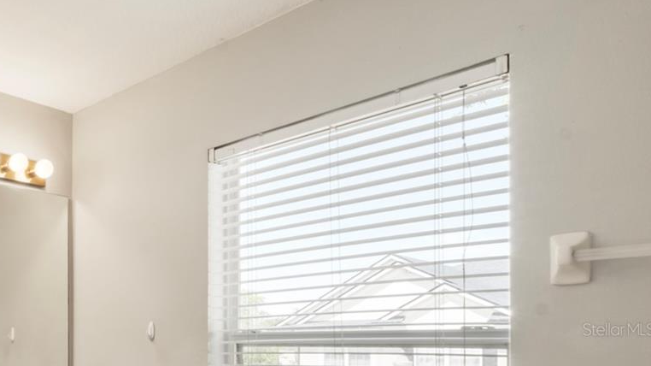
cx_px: -25
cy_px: 329
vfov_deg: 33.7
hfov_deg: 47.4
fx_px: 569
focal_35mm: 33
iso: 320
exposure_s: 1/6
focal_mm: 10
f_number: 16
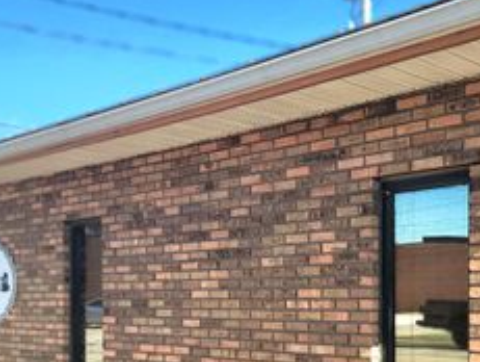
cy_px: 294
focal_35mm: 54
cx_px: 254
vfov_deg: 26.6
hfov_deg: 35.5
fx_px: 750
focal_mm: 7
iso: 20
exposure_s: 1/625
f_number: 1.8
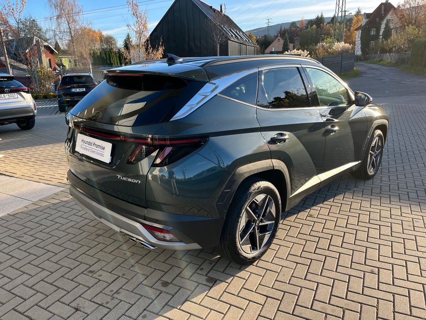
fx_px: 320
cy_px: 160
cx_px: 213
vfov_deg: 53.1
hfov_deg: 67.3
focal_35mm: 26
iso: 50
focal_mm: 5.1
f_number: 1.6
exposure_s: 1/524
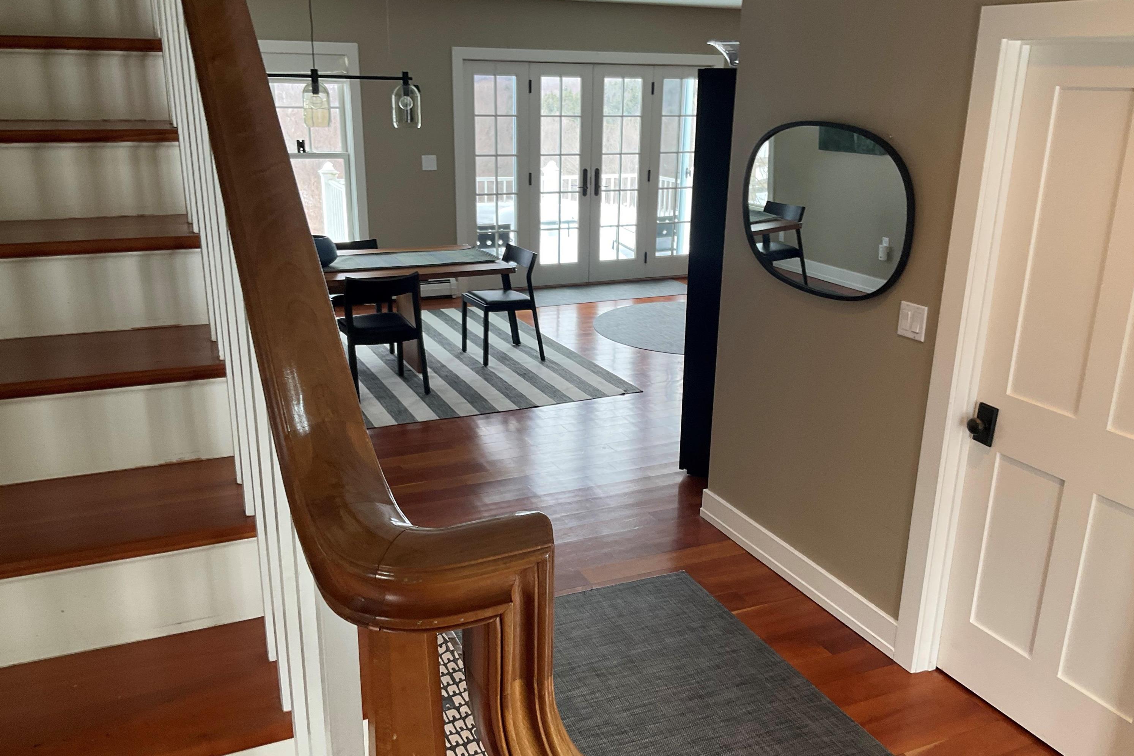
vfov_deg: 42.3
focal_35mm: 31
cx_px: 577
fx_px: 976
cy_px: 398
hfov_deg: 60.3
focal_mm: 3
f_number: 1.8
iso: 40
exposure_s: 1/60
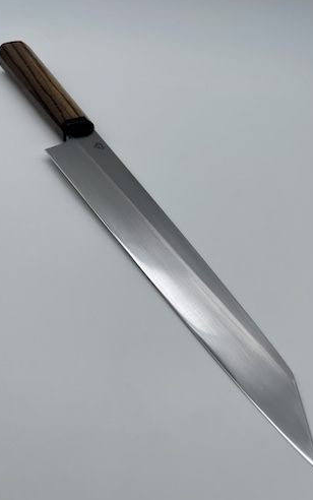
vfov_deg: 66.4
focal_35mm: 28
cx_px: 159
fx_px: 382
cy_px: 248
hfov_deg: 44.6
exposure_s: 1/2747
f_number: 1.6
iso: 32
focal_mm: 4.2
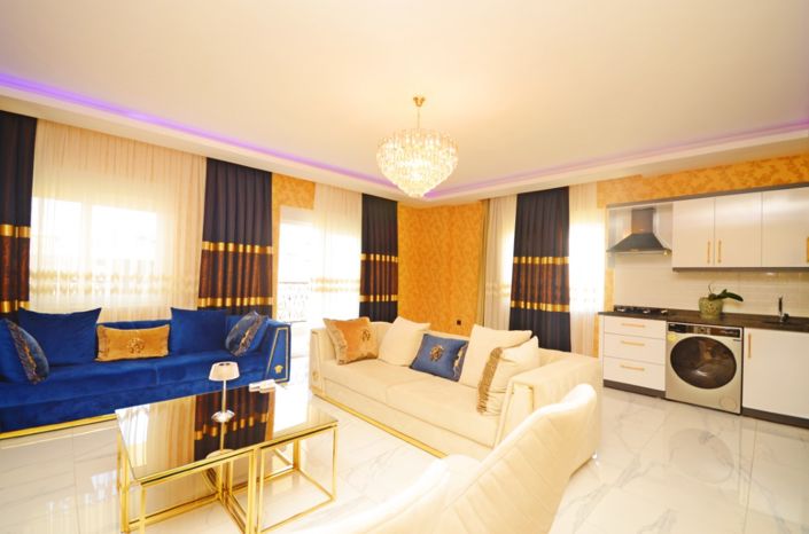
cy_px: 267
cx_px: 404
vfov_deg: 77.0
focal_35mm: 15
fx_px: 336
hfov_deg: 100.5
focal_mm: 10
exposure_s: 1/60
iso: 320
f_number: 5.6
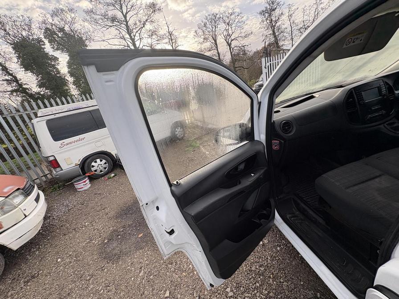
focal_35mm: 14
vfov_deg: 85.7
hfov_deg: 102.1
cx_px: 200
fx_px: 161
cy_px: 150
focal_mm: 2.22
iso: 40
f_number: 2.2
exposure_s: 1/414
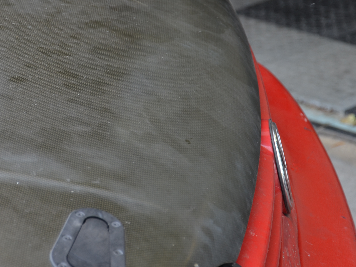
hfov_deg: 9.7
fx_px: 2098
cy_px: 83
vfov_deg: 7.3
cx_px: 101
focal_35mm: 204
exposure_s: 1/125
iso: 200
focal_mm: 70
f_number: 5.6
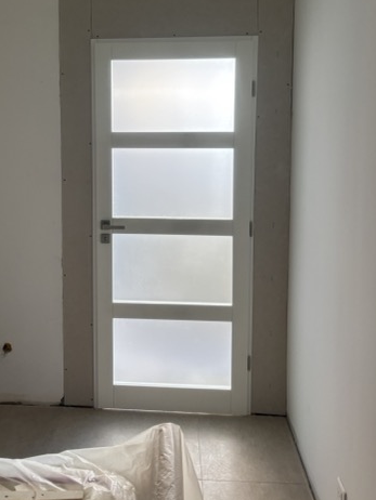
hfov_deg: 39.4
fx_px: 521
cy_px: 159
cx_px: 137
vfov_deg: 50.2
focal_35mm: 36
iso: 64
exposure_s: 1/100
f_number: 1.6
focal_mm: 5.96
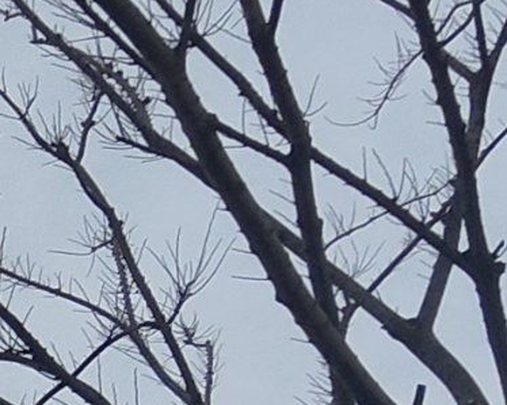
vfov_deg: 11.8
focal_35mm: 114
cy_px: 863
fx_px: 1710
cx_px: -871
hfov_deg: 11.9
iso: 50
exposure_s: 1/2000
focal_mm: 1.65
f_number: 2.2
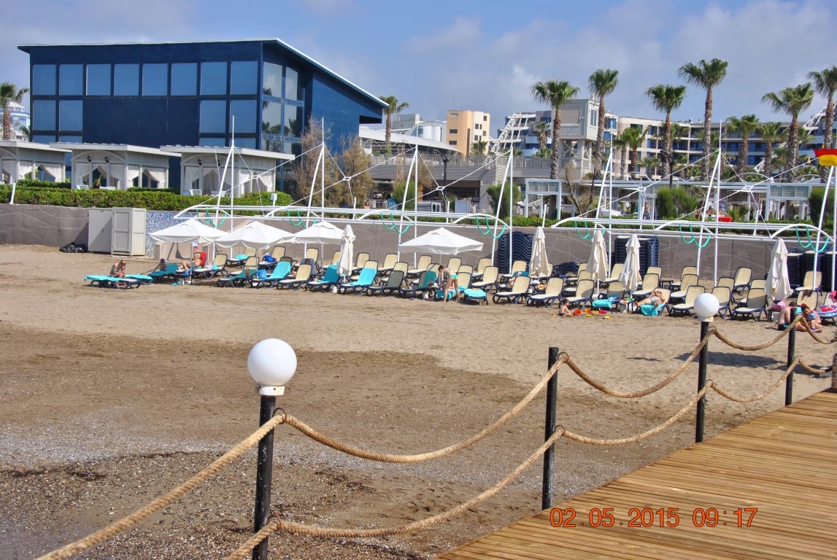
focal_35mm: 54
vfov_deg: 25.1
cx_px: 418
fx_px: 1257
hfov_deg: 36.8
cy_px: 280
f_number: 9
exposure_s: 1/320
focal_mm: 36
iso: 100
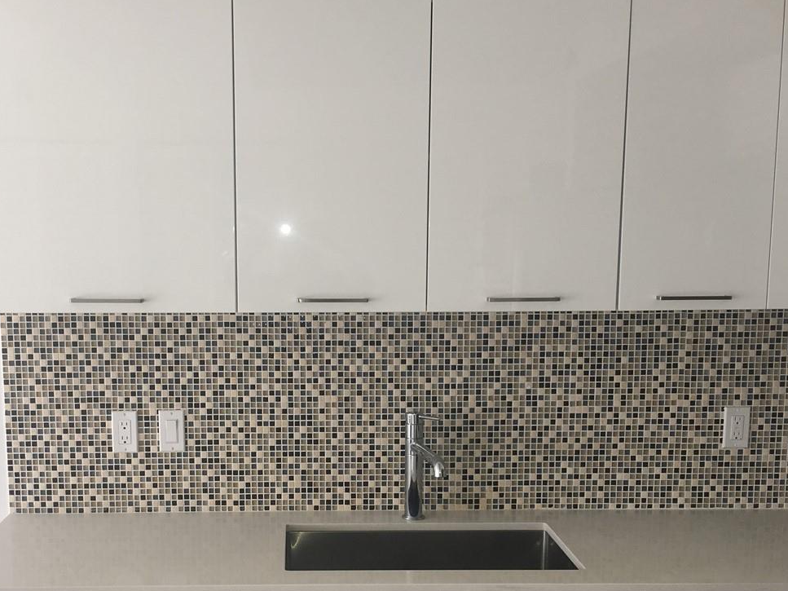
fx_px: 1093
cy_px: 420
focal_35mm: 48
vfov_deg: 29.9
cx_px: 314
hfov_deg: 39.5
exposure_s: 1/30
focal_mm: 4.15
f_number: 2.2
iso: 25
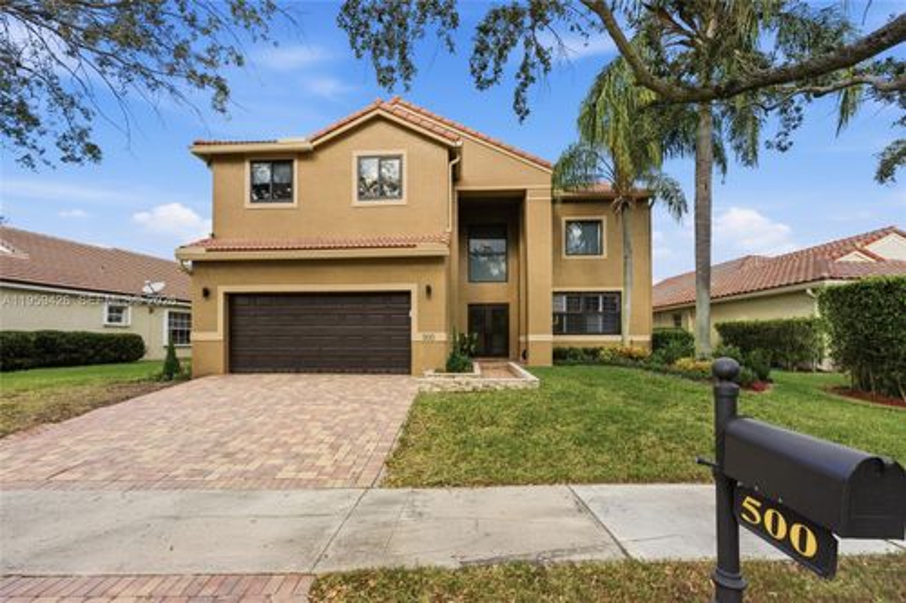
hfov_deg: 104.3
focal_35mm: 14
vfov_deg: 81.2
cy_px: 302
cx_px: 453
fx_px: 352
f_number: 8
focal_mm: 14
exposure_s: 1/10000
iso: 500
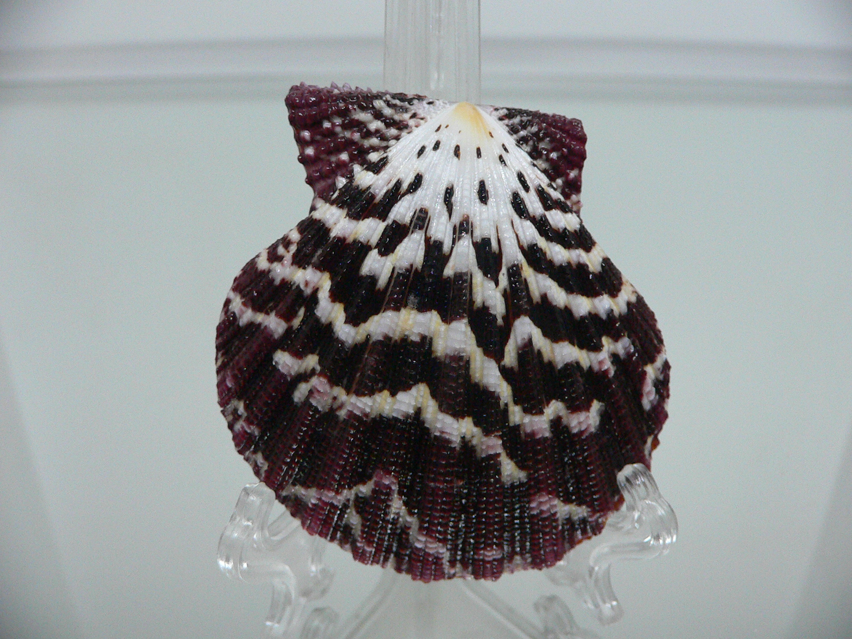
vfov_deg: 40.7
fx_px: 861
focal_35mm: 35
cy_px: 320
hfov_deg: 52.6
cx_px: 426
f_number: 2.8
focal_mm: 4.6
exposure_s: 1/50
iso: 200
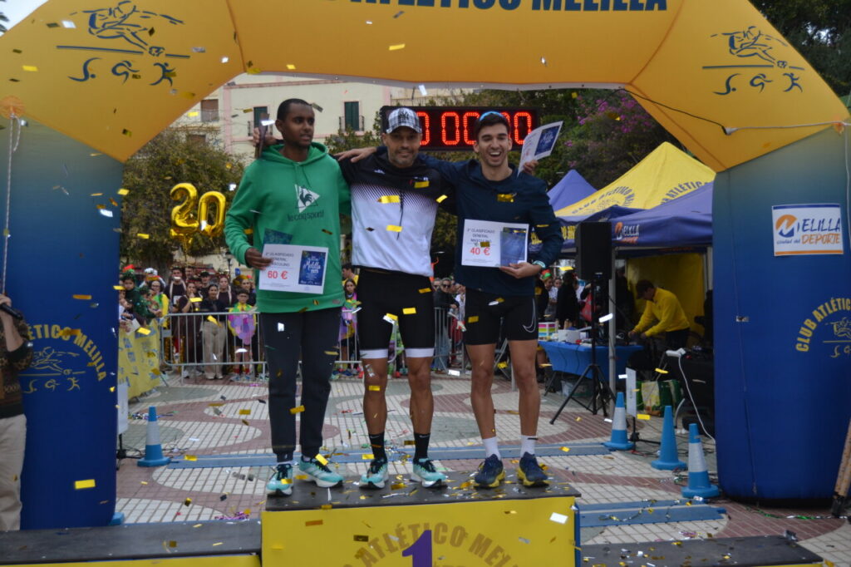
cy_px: 284
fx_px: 922
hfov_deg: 49.6
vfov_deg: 34.2
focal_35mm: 39
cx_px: 426
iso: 400
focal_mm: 26
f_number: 4
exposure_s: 1/800
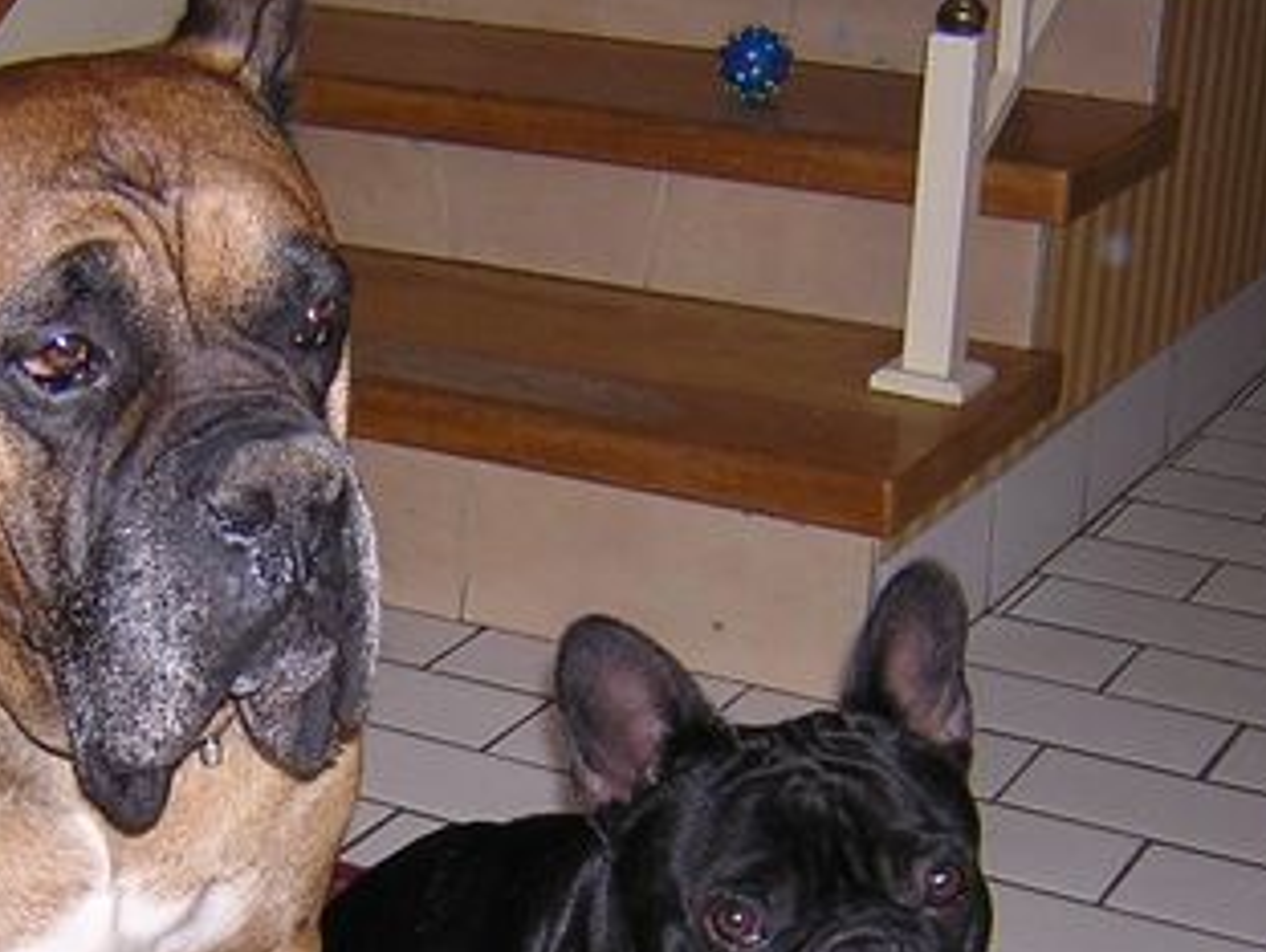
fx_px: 2710
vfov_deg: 19.7
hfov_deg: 26.0
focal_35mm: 74
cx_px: 350
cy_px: 801
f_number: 2.6
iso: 114
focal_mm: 4.7
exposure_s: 1/60.1
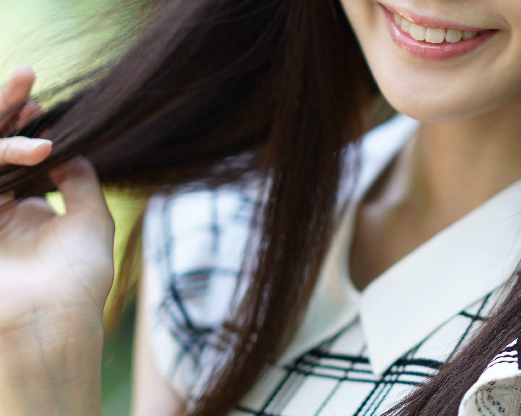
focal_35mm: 209
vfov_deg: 7.4
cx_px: 586
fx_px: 3222
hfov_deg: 9.2
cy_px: 40
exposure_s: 1/250
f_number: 1.4
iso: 100
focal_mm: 85
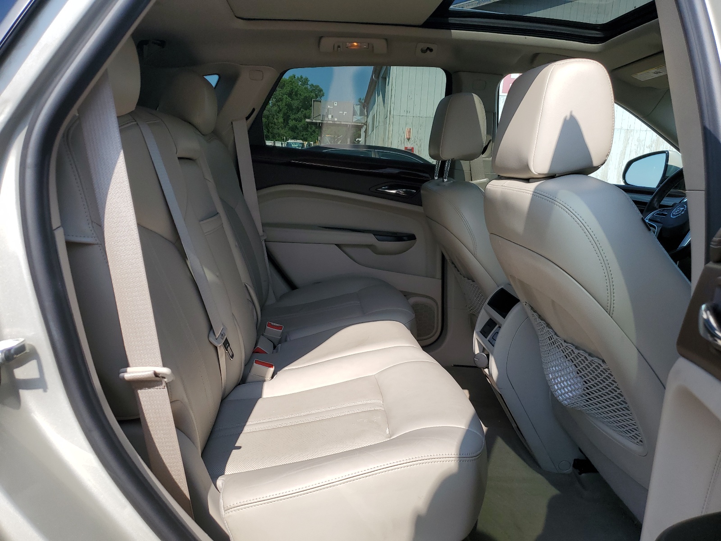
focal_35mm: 26
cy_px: 270
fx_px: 542
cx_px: 360
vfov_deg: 53.1
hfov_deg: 67.3
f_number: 1.5
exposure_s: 1/2000
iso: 50
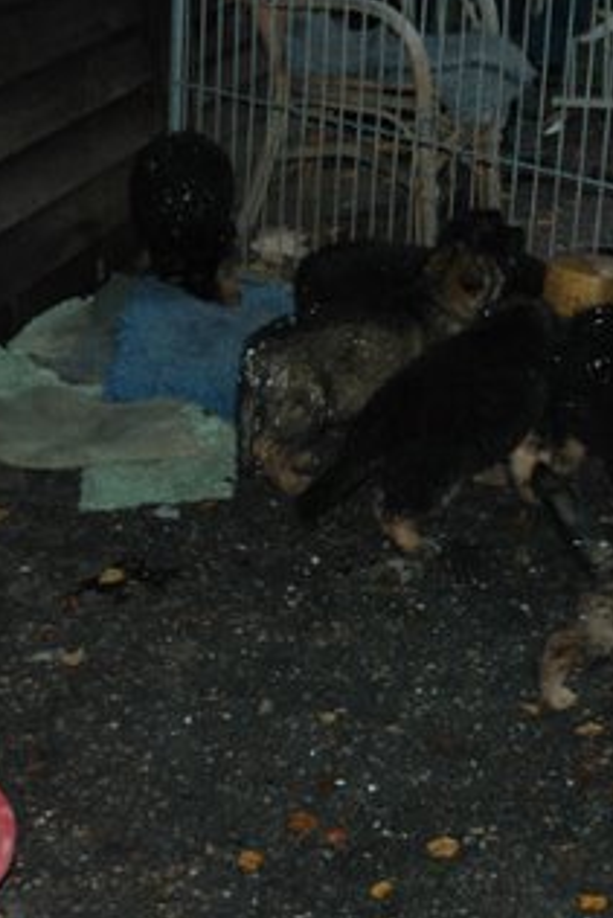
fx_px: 2035
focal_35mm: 80
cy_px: 456
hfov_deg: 17.0
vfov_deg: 25.4
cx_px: 497
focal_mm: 35
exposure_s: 1/60
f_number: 4.2
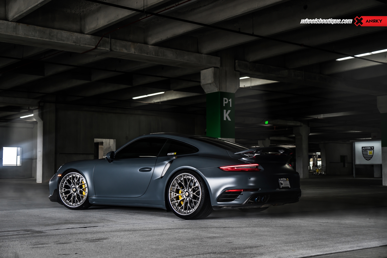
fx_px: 527
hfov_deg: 40.3
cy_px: 129
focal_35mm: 49
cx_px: 194
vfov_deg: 27.5
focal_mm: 49
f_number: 4
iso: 320
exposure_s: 1/60
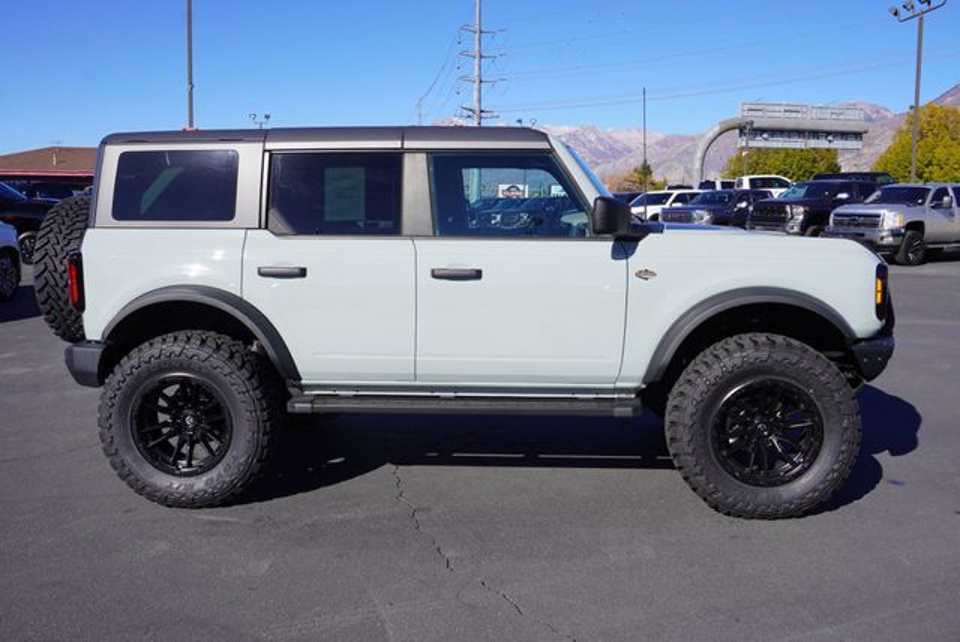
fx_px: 881
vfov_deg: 40.0
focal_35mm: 33
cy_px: 321
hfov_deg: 57.2
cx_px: 480
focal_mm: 22
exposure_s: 1/160
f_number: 10
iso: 100
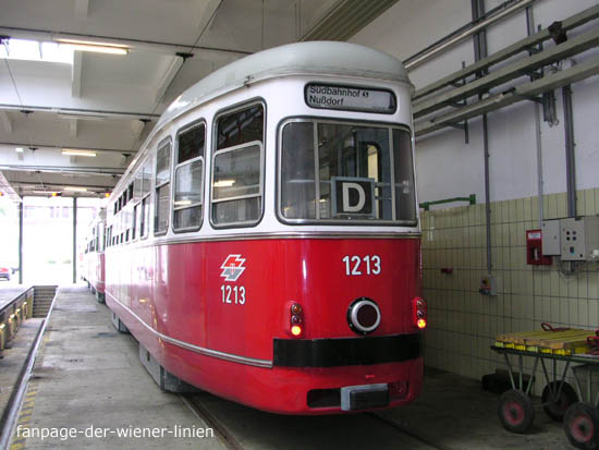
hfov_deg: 50.1
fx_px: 641
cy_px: 225
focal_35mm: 37
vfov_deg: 38.7
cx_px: 300
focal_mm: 5.6
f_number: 2.7
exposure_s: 1/30
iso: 156
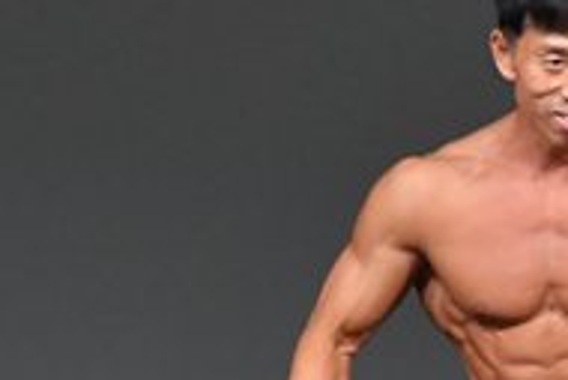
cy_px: 557
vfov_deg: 1.0
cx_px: 728
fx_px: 22200
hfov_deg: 1.5
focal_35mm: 1406
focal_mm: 230
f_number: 5.6
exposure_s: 1/400
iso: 4000
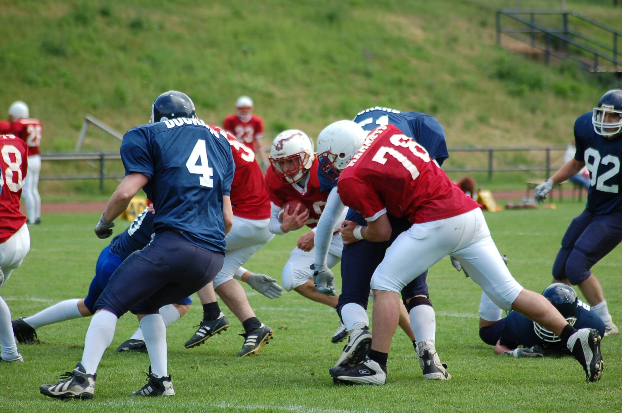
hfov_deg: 9.2
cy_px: 206
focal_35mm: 225
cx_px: 311
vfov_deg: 6.1
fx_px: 3880
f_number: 4.5
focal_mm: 150
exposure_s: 1/800
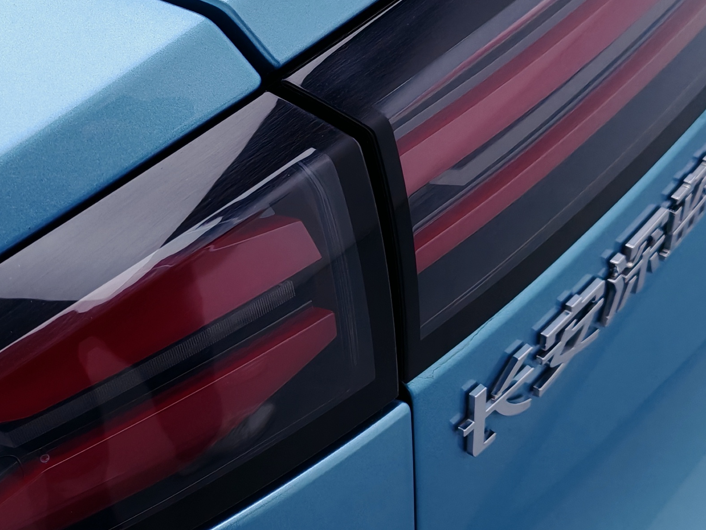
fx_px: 1428
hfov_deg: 27.0
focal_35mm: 70
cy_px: 315
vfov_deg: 21.0
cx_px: 93
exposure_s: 1/100
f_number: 1.95
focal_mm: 5.52
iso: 64
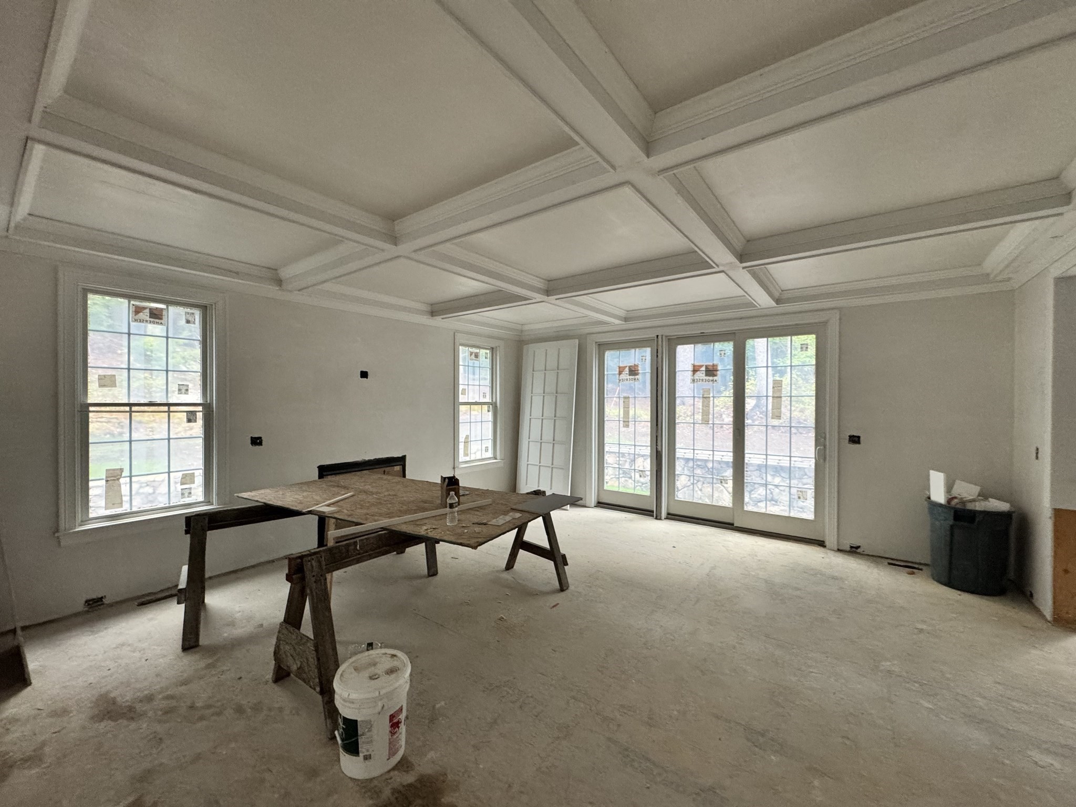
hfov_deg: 102.1
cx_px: 538
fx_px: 435
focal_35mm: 14
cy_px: 404
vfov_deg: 85.7
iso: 400
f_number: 2.2
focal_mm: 2.22
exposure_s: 1/60
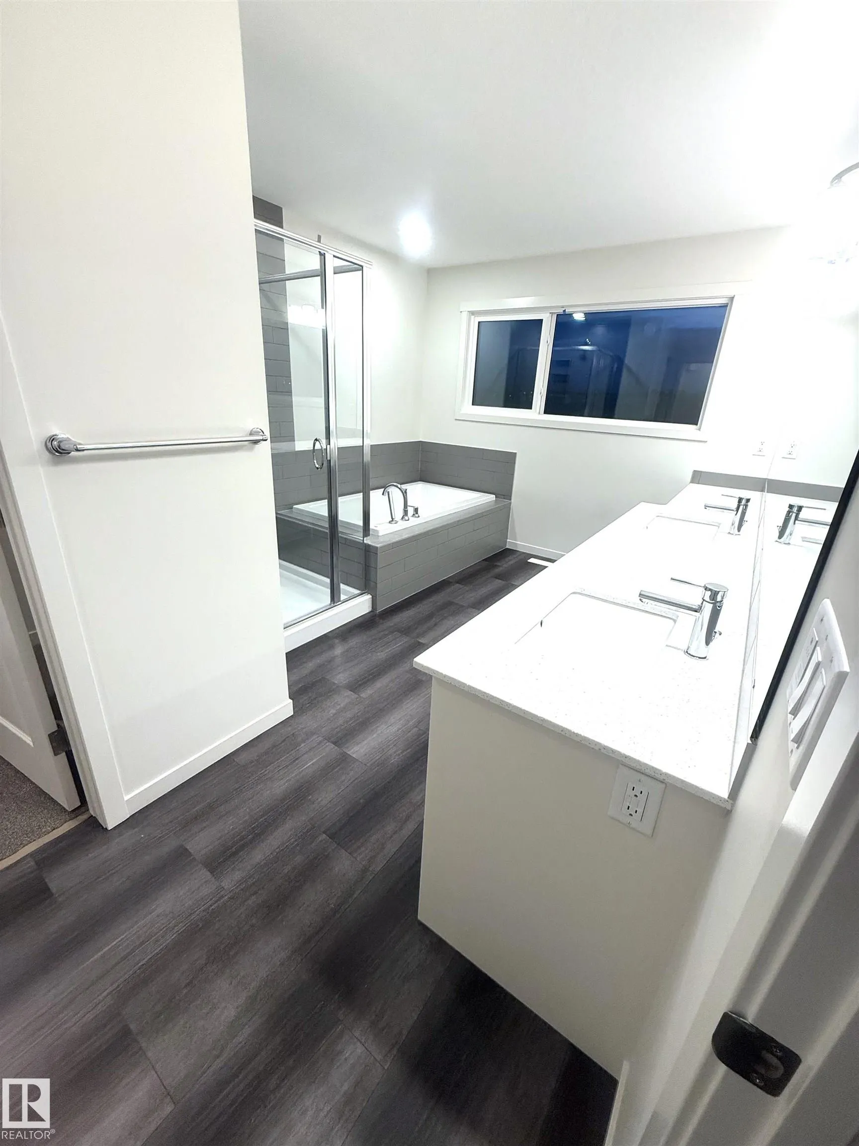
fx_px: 463
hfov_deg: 85.7
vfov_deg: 102.1
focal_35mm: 14
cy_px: 573
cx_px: 430
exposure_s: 1/120
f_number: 2.2
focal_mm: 2.22
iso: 200
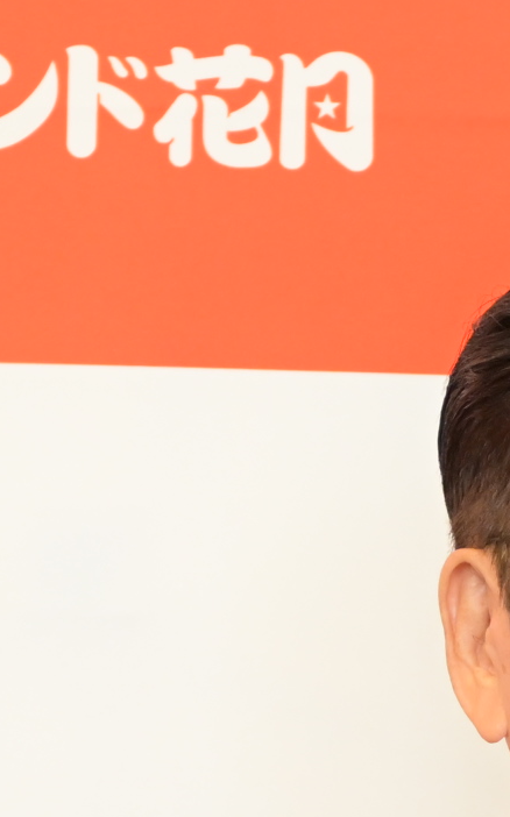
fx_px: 9129
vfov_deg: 5.1
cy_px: 926
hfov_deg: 3.2
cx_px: 715
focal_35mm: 410
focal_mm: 70
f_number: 4
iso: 1600
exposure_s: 1/250
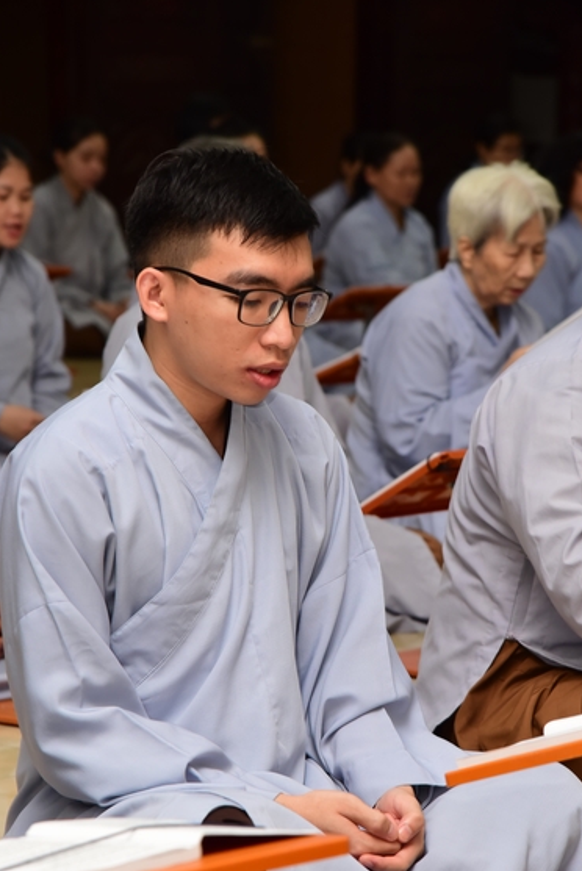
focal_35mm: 140
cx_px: 310
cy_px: 488
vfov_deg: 14.6
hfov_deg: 9.8
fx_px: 3391
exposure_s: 1/60
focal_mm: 120
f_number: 6.3
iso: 1600
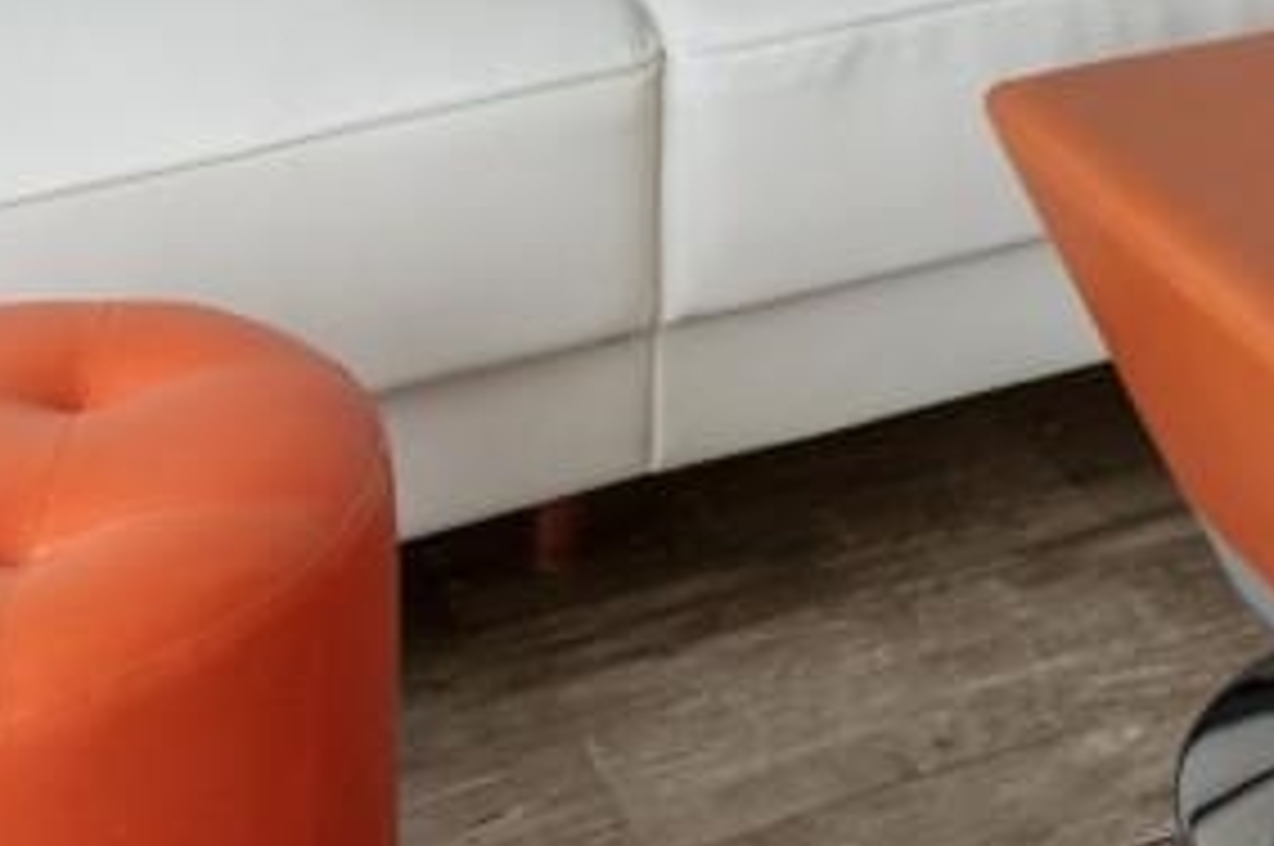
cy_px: -1143
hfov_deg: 21.7
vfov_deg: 12.6
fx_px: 3040
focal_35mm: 86
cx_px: 1576
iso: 100
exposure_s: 1/5
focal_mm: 10
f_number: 4.5
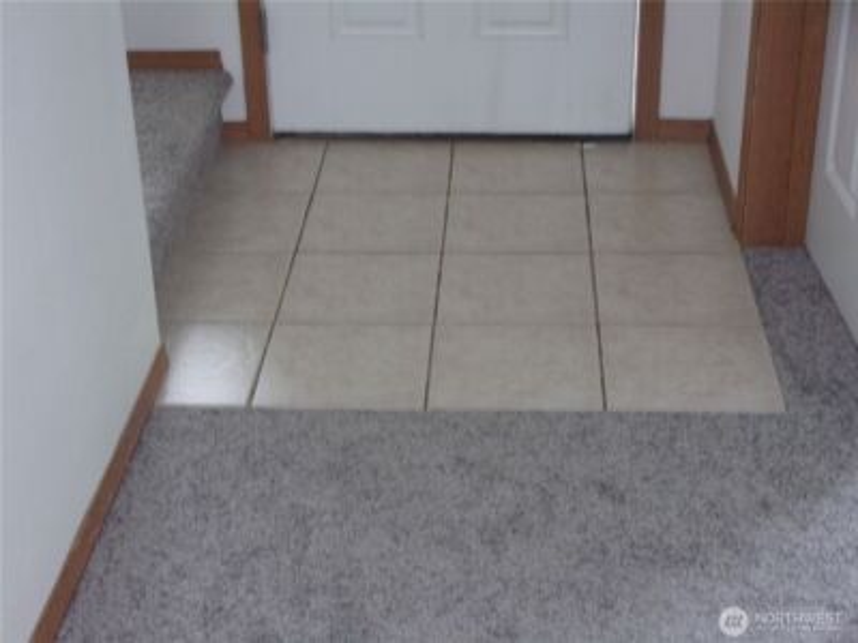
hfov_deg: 30.3
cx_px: 429
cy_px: 322
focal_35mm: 64
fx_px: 1586
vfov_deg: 22.9
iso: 400
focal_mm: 11.5
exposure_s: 1/34
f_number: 5.2
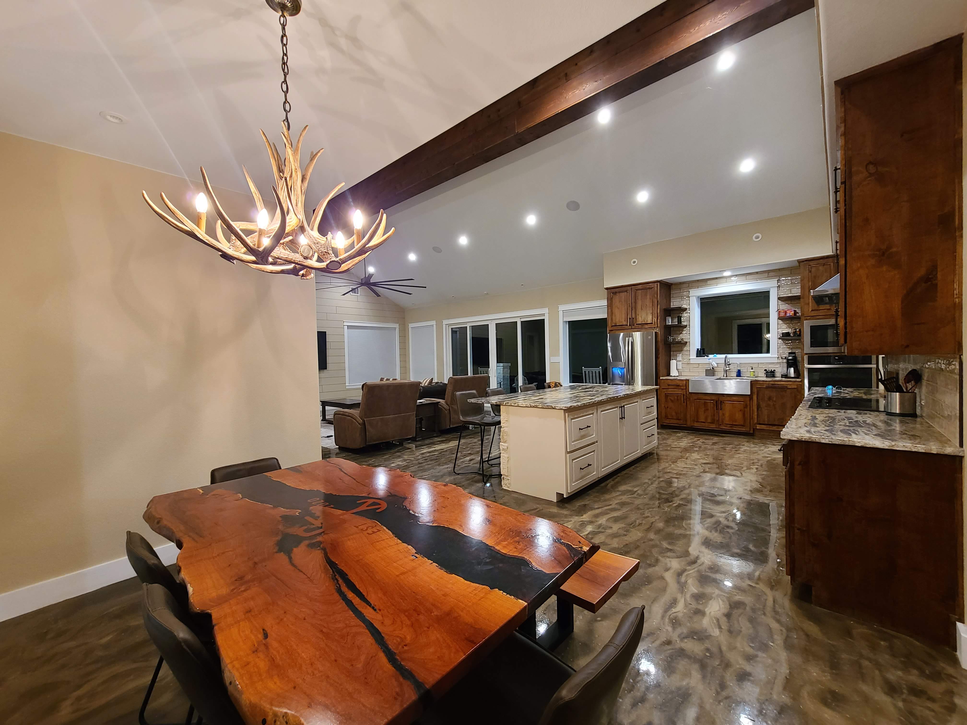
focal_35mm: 13
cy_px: 362
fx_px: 363
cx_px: 484
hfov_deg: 106.2
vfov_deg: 89.9
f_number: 2.2
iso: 320
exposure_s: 1/30
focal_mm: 2.2
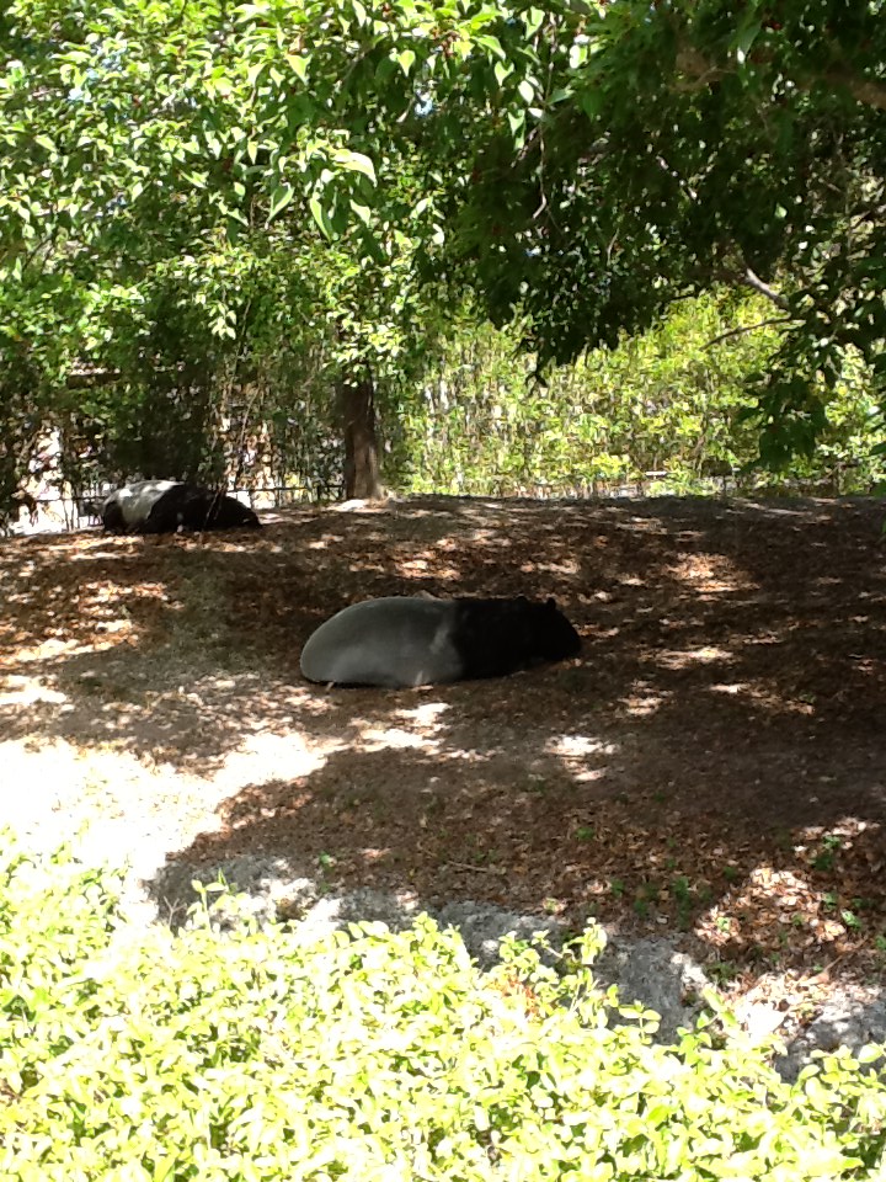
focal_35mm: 32
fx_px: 1092
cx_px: 443
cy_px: 591
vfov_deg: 56.8
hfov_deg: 44.2
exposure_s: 1/287
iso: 64
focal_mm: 2.03
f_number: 2.4
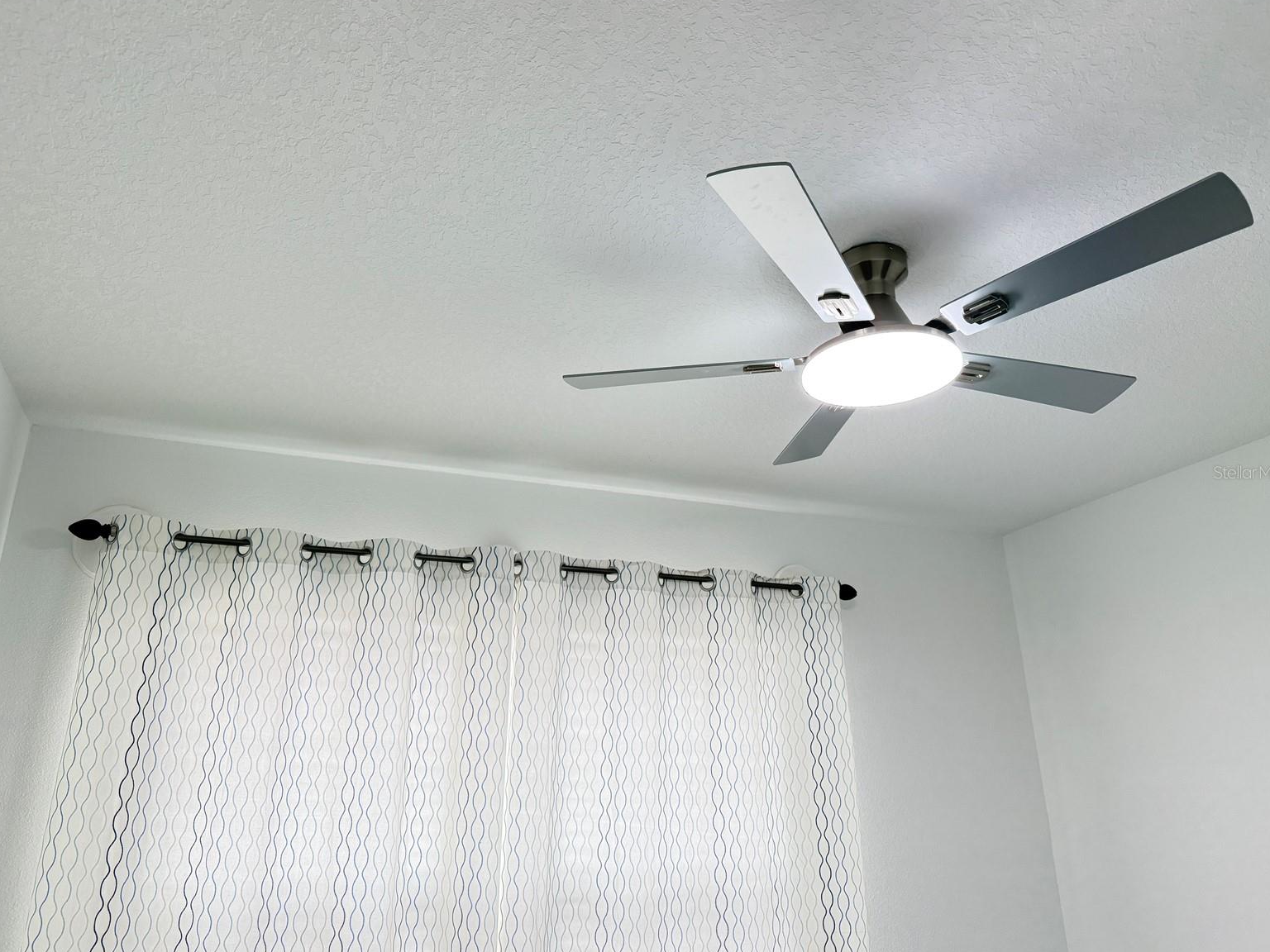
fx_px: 917
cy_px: 472
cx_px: 630
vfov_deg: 54.9
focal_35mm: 25
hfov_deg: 69.4
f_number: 1.78
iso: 250
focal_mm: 6.76
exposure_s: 1/120
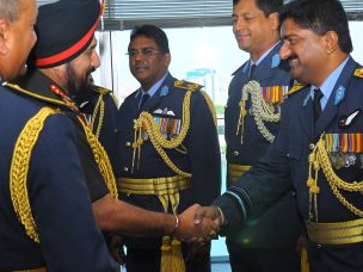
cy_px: 144
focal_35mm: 71
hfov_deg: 27.3
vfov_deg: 20.7
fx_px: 744
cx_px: 227
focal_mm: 25
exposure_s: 1/125
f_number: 6.3
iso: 320
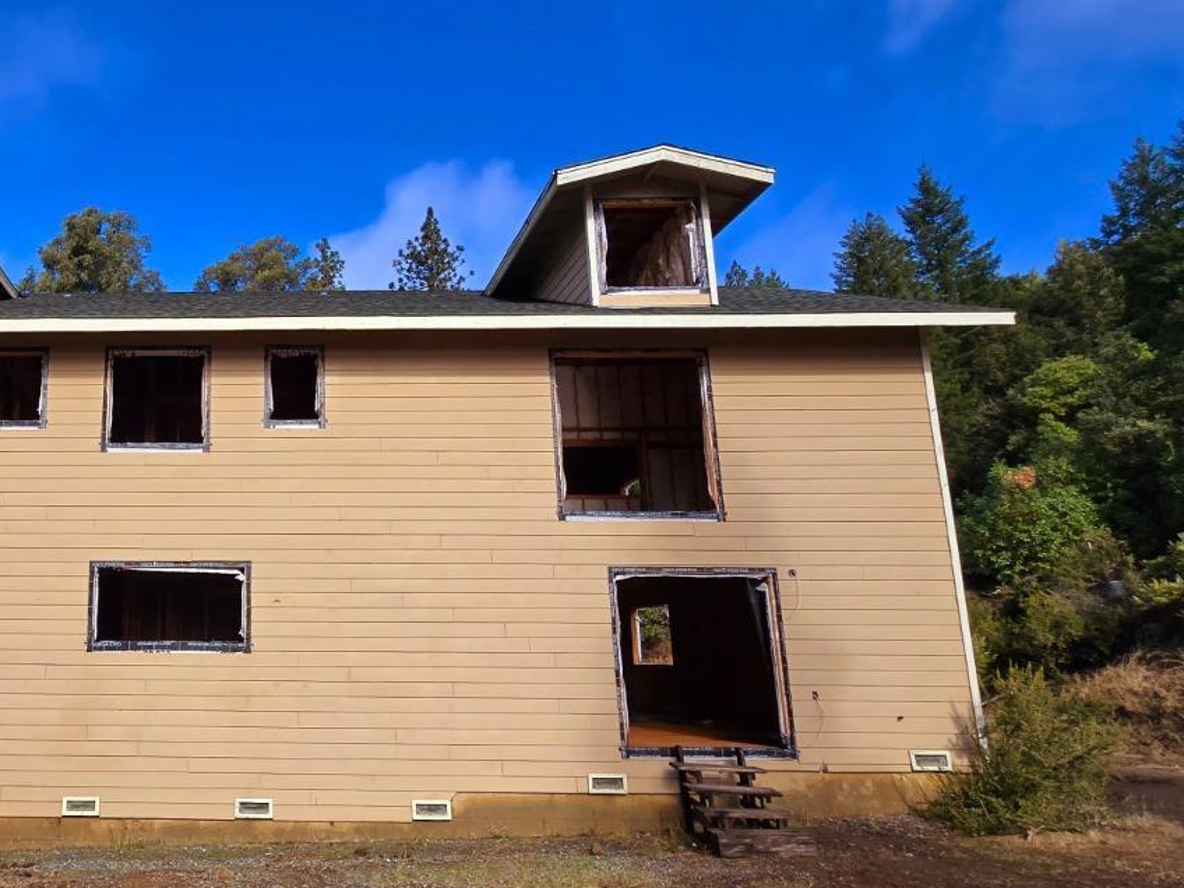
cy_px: 482
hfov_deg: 67.2
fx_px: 787
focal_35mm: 23
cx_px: 242
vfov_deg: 58.8
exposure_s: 1/2000
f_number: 2.2
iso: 50
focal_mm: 2.2
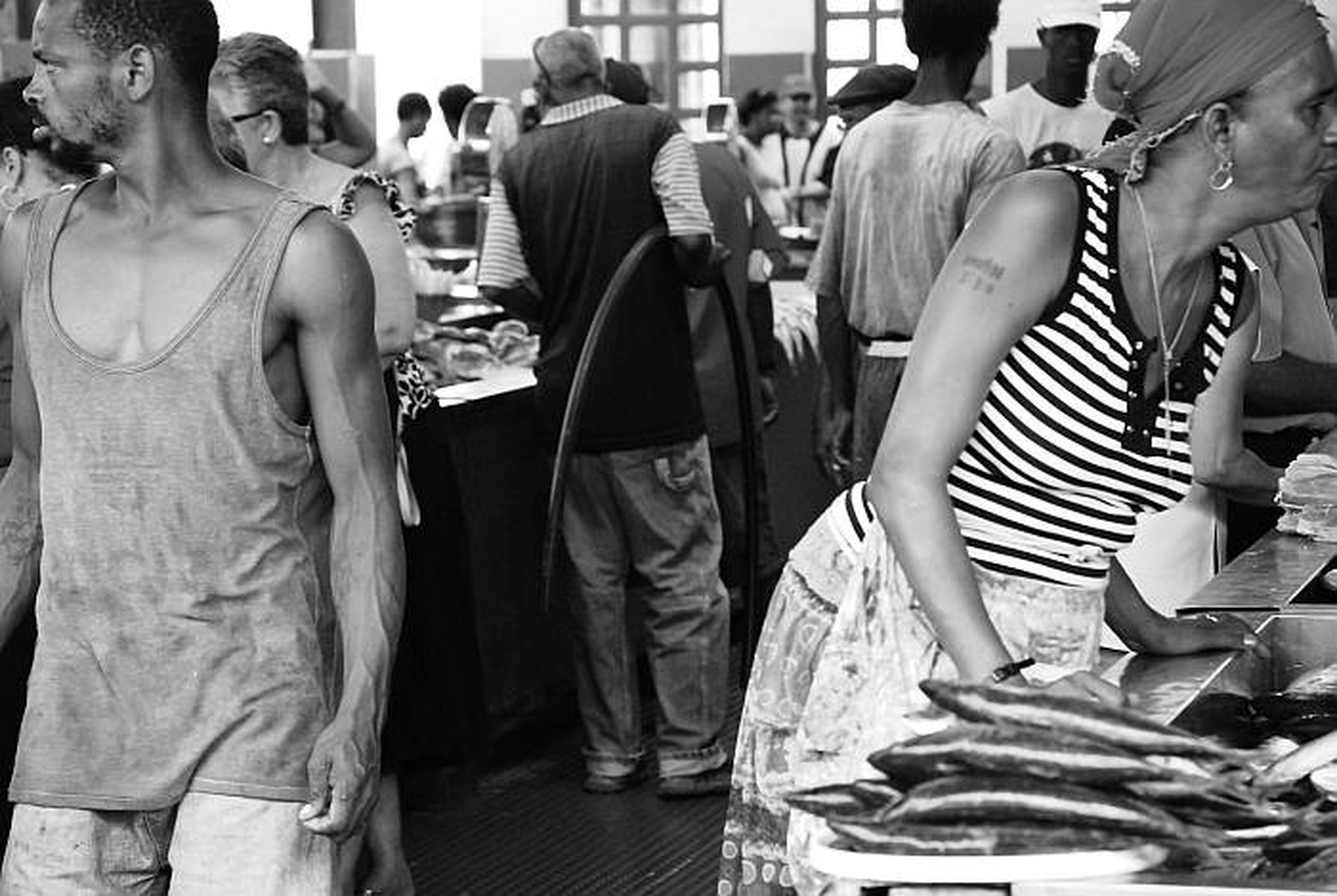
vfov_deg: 13.1
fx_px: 3905
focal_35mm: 105
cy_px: 448
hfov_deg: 19.4
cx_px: 668
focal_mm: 70
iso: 1600
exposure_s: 1/500
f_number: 4.5
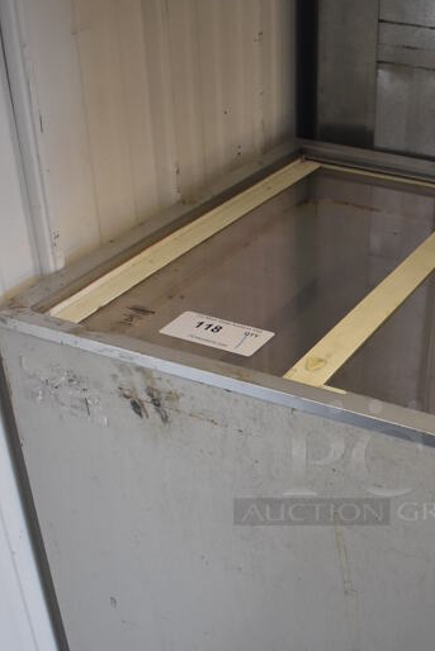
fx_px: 869
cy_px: 459
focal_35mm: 48
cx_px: 375
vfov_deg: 40.3
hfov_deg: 27.3
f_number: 3.5
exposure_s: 1/125
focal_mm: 18
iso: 1600
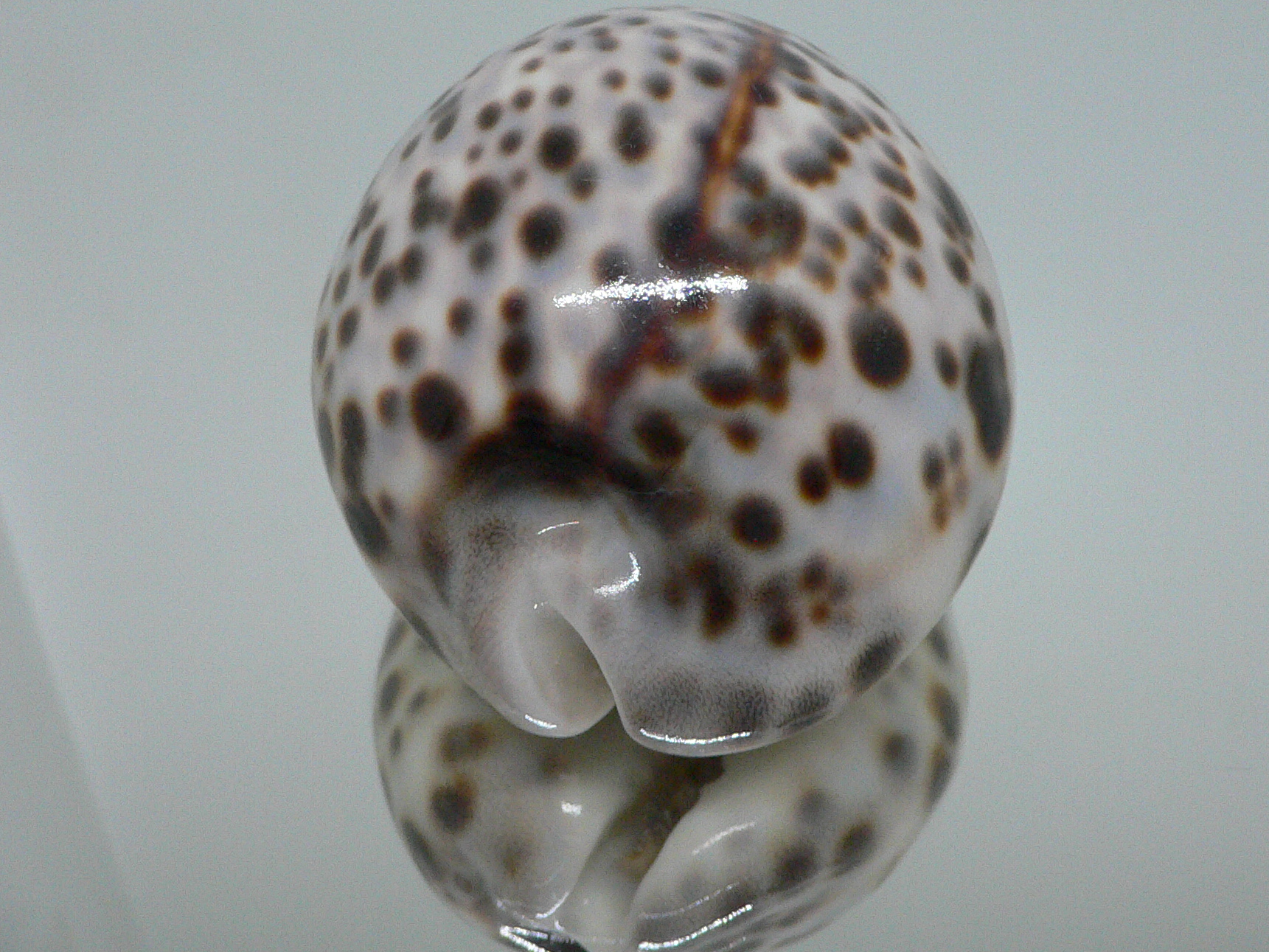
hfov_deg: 45.7
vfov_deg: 35.1
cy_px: 431
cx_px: 672
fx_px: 1503
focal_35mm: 41
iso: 200
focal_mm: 4.6
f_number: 2.8
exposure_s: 1/60
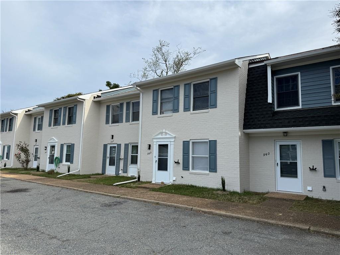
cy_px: 128
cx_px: 170
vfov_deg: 56.8
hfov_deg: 71.6
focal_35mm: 24
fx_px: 236
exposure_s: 1/3584
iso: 80
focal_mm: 6.76
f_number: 1.78
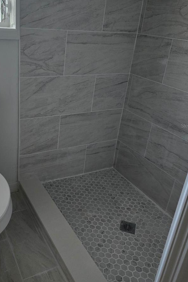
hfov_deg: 40.6
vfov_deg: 58.6
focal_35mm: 32
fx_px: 251
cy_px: 125
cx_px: 62
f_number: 1.7
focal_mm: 6.3
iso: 800
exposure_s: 1/60
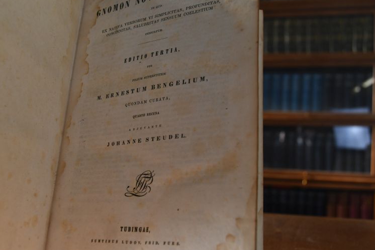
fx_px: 427
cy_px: 127
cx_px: 170
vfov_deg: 32.7
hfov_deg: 47.3
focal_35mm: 41
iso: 360
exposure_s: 1/250
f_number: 5.6
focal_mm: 23
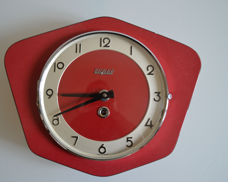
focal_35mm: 38
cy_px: 92
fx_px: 256
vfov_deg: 39.2
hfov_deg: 47.9
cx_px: 107
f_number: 4.5
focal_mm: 22
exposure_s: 1/60
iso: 400
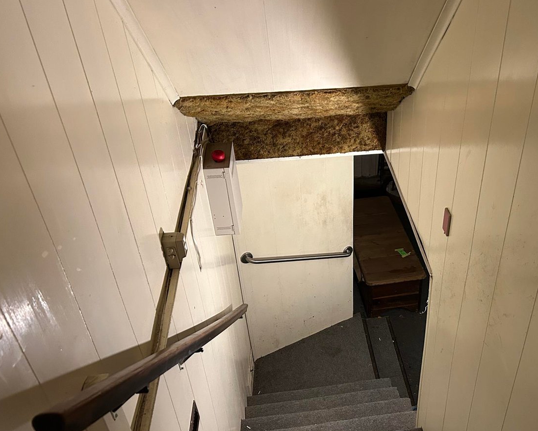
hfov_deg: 50.8
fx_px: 557
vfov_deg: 42.0
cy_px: 260
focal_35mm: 35
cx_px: 350
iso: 400
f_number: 1.5
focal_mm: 5.7
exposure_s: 1/40
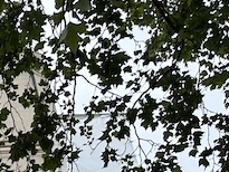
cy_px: 340
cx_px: -275
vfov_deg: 11.2
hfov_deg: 13.2
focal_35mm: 121
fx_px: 801
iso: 80
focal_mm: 6.86
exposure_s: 1/1212
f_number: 1.78
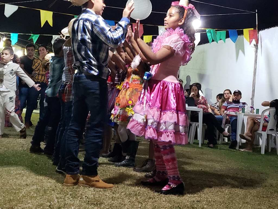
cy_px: 104
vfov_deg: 53.1
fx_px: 209
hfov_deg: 67.3
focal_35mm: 26
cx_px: 139
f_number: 1.5
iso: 800
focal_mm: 4.3
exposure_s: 1/60
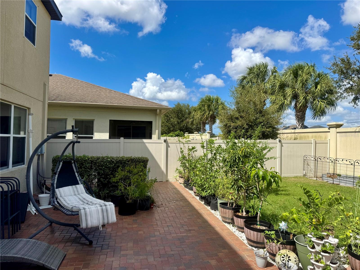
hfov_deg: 71.6
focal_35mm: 24
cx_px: 180
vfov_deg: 56.8
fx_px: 250
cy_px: 135
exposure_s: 1/4608
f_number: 1.78
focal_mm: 6.76
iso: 80
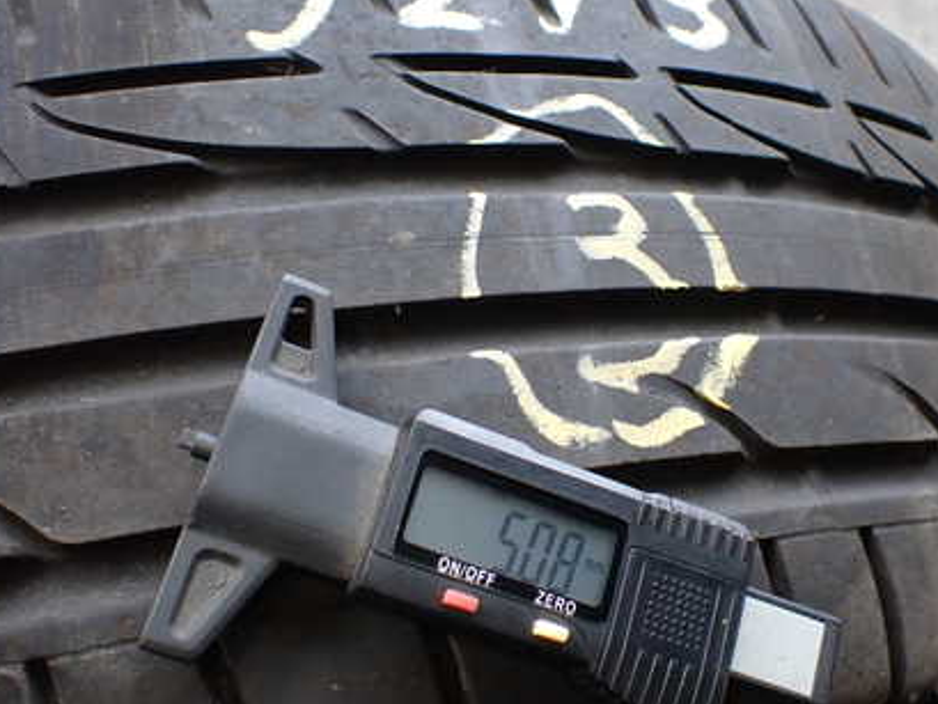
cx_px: 548
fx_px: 1193
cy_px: 362
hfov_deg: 42.8
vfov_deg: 32.9
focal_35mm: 44
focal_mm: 5.4
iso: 160
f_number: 2.3
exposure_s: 1/125
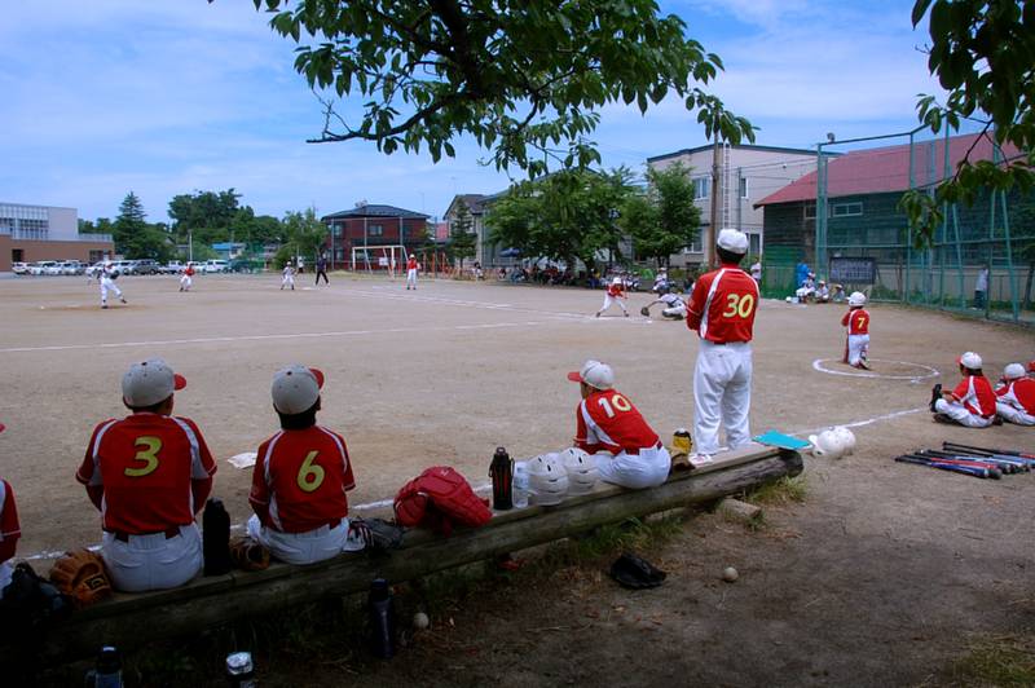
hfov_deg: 67.4
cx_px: 518
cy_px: 344
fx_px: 776
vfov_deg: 47.9
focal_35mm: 27
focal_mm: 18
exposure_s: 1/250
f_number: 10
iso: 200
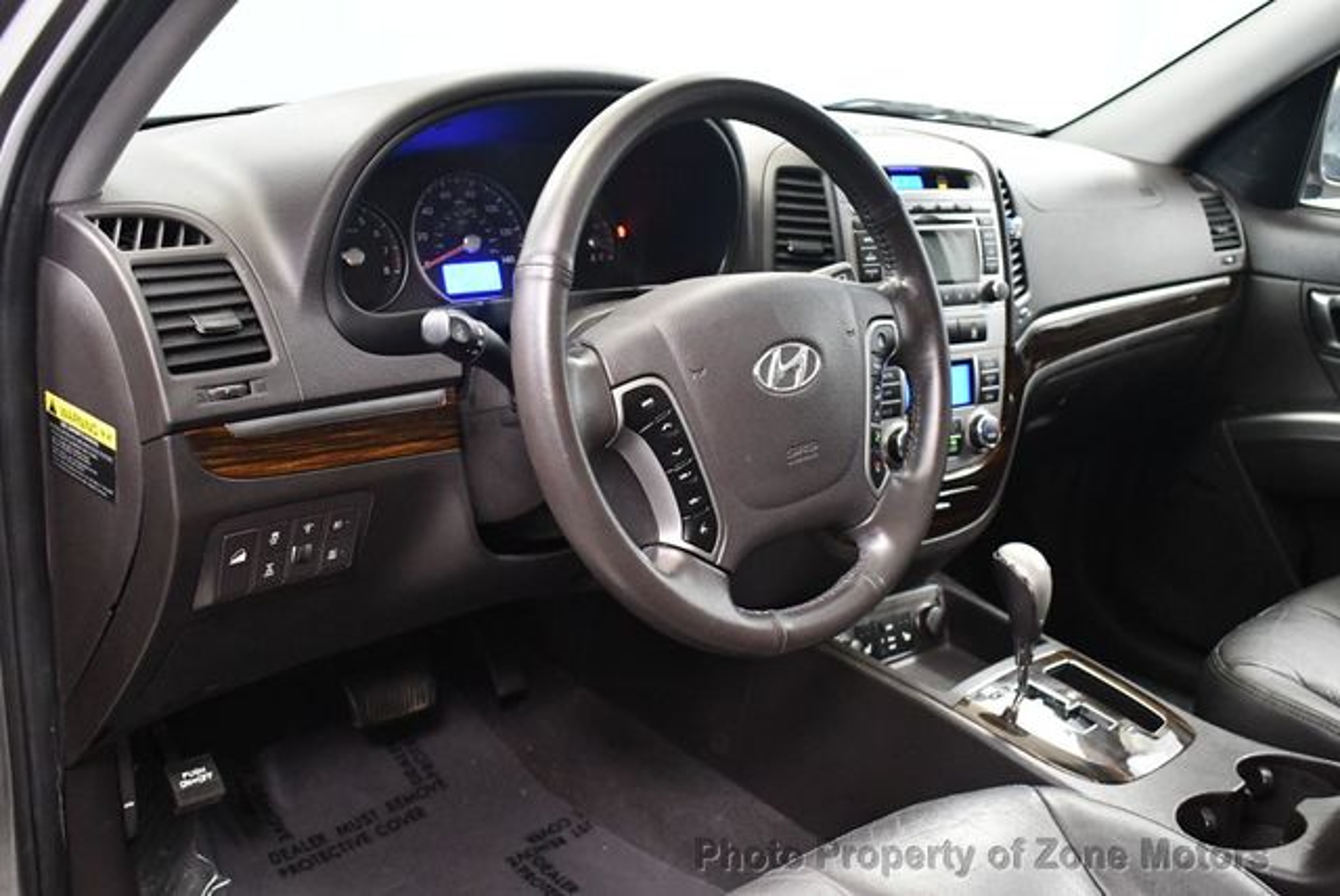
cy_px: 448
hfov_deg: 53.1
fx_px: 1341
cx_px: 670
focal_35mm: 36
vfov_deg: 36.9
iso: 4500
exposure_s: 1/60
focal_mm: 18
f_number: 3.5
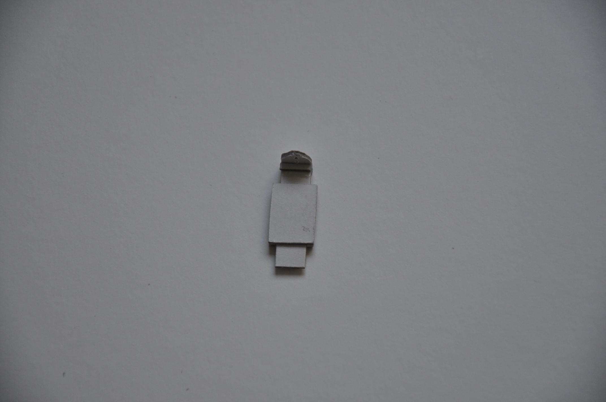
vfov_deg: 8.7
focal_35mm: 158
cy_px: 201
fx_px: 2648
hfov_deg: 13.1
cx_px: 303
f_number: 5.6
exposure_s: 1/250
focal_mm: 105
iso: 400
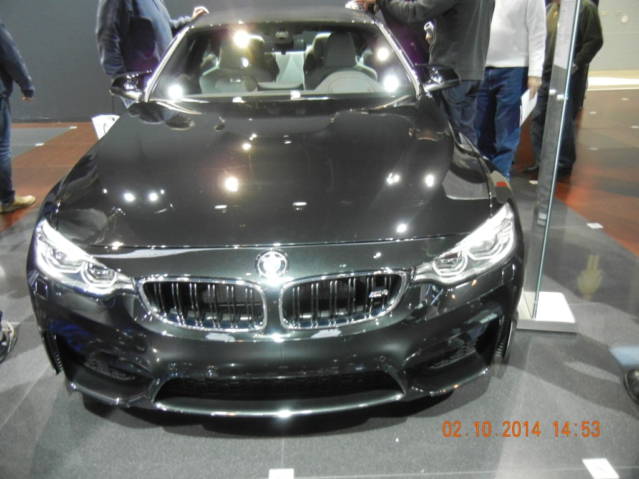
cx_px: 320
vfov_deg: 46.8
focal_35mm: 30
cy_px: 240
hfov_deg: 60.0
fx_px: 554
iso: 200
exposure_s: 1/5.4
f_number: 3.5
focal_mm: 5.4
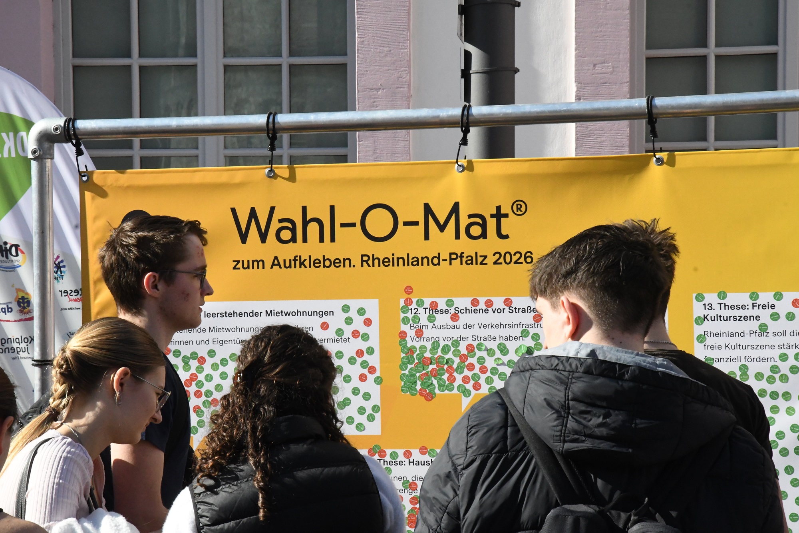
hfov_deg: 17.1
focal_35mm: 120
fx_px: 2663
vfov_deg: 11.4
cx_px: 400
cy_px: 266
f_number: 18
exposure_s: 1/1250
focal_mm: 80
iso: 4000
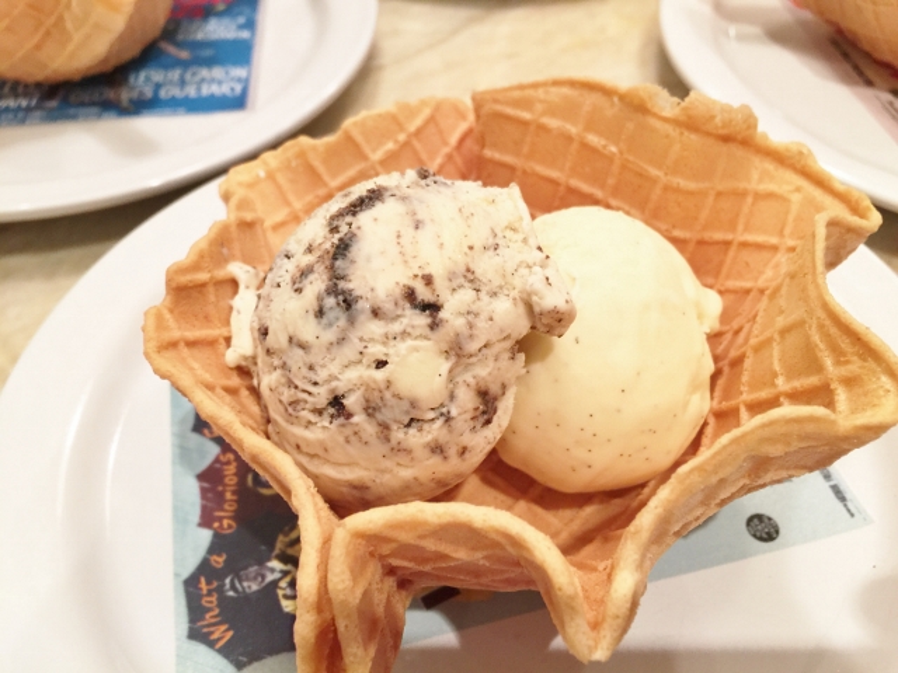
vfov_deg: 48.2
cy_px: 336
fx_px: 752
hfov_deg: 61.7
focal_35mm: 29
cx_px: 449
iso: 64
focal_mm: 4.15
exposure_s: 1/15
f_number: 2.2
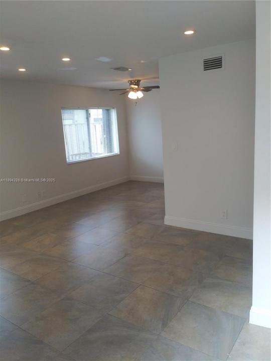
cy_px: 180
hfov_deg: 51.4
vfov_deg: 65.3
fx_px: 282
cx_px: 136
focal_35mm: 27
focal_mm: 3.7
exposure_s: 1/40
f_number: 2.2
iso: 50
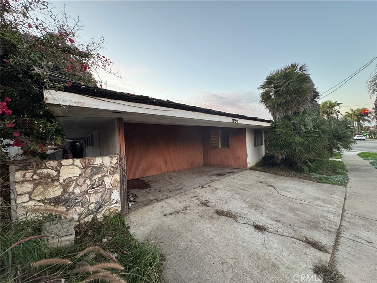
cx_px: 188
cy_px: 142
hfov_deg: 102.1
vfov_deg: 85.7
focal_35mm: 14
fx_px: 152
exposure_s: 1/99
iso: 320
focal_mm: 2.22
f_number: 2.2
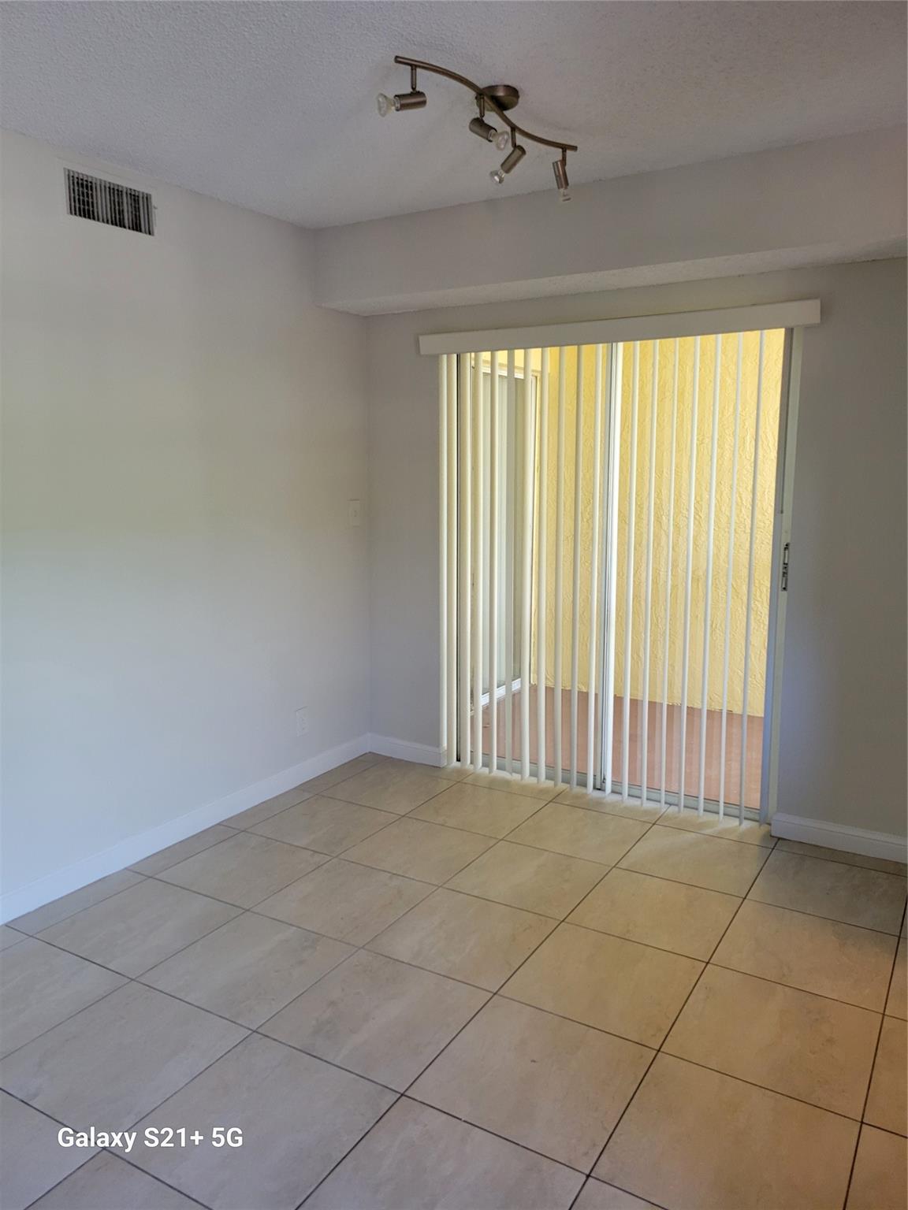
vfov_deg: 67.3
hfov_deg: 53.1
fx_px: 909
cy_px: 605
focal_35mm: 26
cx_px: 454
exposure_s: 1/120
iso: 250
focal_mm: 5.4
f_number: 1.8
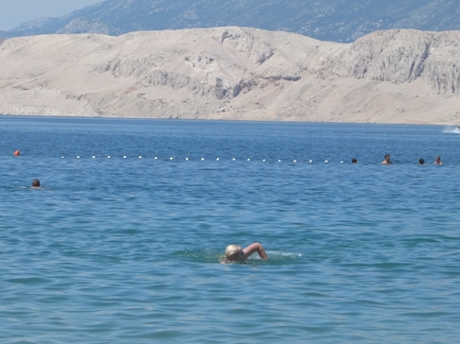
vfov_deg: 6.7
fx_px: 2922
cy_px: 141
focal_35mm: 220
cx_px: 243
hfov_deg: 9.0
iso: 400
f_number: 5.6
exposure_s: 1/500
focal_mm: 30.1
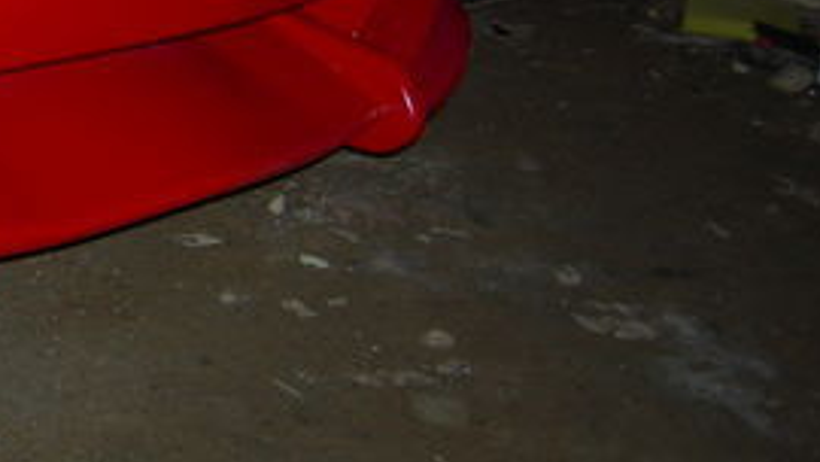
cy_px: -24
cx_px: -134
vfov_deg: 12.8
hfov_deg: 21.5
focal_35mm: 93
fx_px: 2023
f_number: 2.7
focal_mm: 7.5
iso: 64
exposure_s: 1/60.1
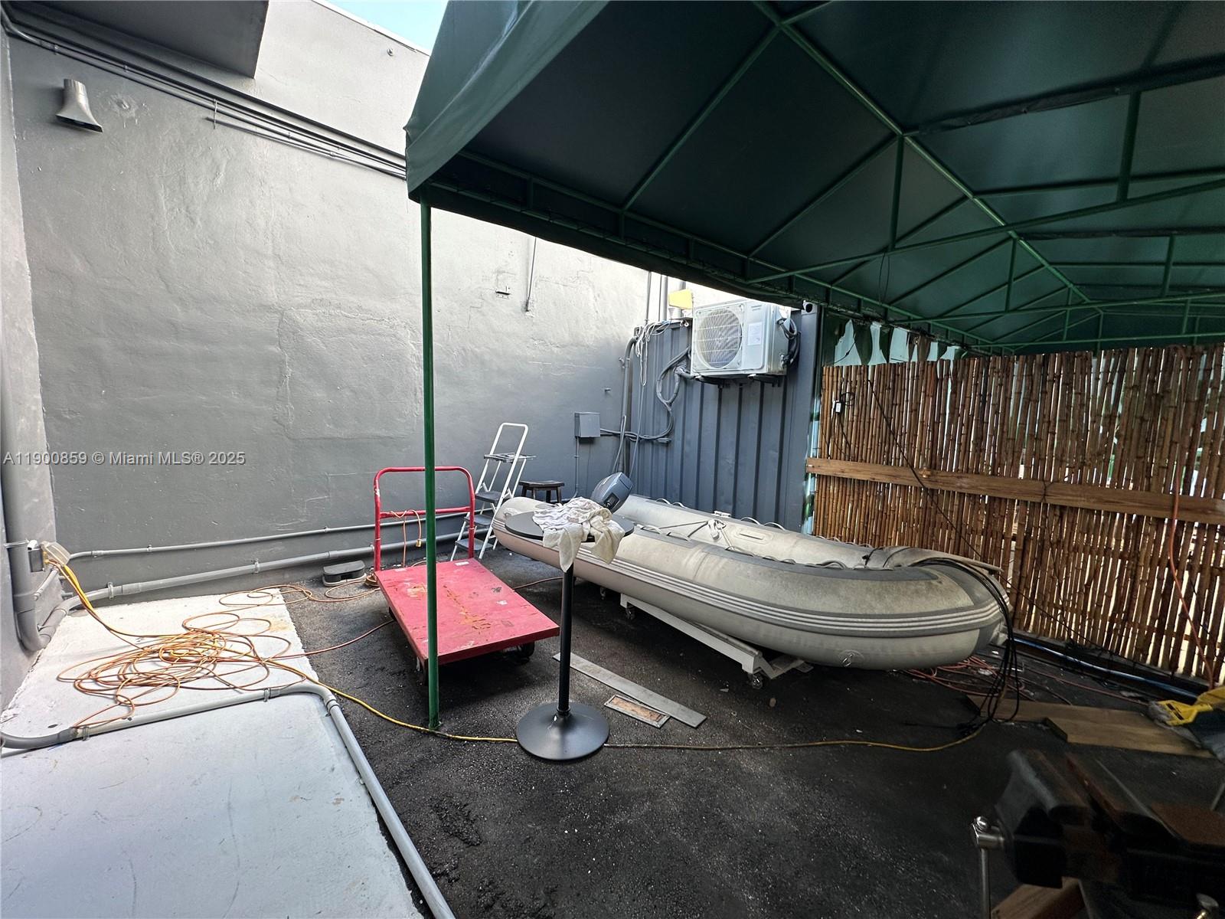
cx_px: 612
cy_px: 460
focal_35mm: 14
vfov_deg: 85.7
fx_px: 495
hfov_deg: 102.1
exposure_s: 1/99
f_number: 2.2
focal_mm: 2.22
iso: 50
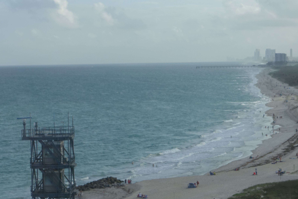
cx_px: 199
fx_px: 1018
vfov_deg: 11.1
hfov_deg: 16.6
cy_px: 90
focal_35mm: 123
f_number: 5.6
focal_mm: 24.28
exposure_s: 1/400
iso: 125
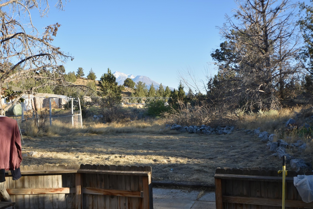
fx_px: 313
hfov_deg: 53.1
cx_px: 156
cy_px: 104
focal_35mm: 36
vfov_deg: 36.9
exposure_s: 1/250
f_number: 5.6
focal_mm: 24
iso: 200
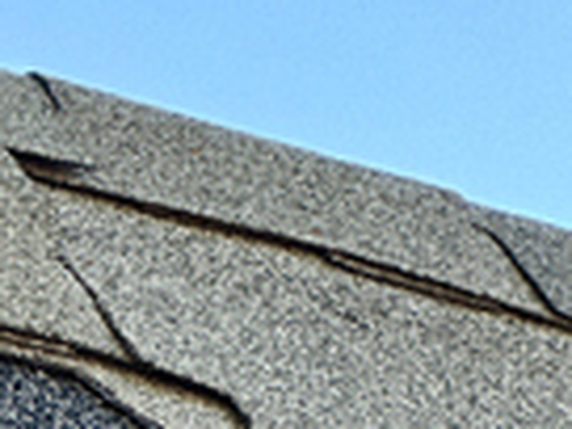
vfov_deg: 3.8
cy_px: 580
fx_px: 6378
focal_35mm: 386
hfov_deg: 5.0
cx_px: -730
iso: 32
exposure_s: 1/265
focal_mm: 9
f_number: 2.8
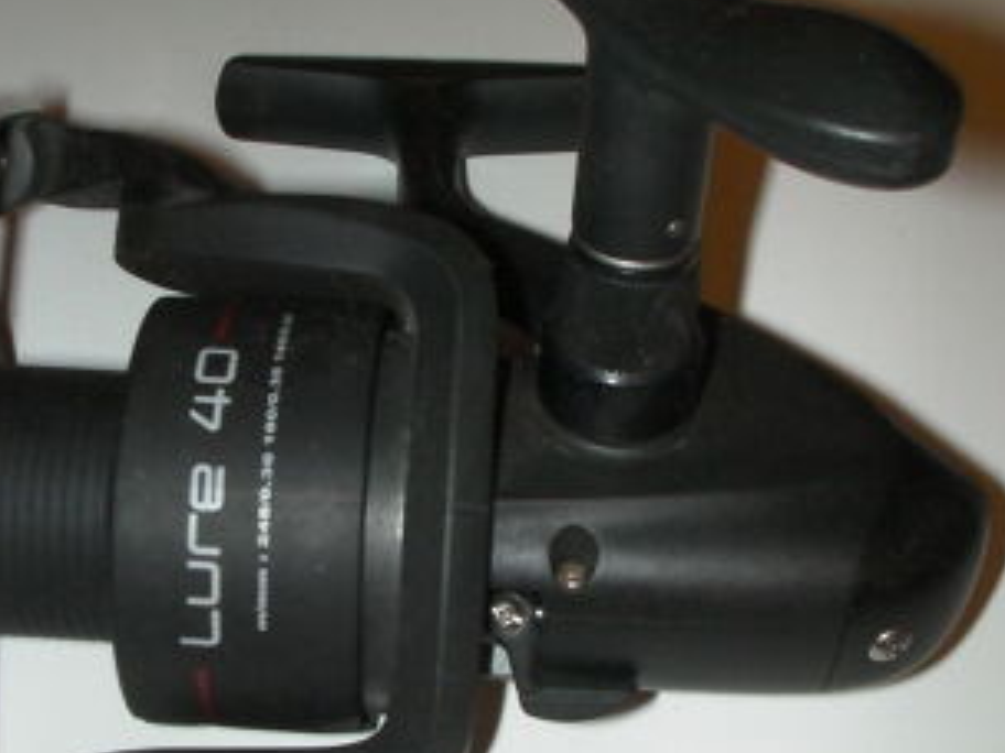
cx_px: 383
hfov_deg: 32.1
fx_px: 1742
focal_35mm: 60
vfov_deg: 24.4
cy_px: 410
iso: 200
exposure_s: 1/30
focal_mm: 6.3
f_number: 5.6
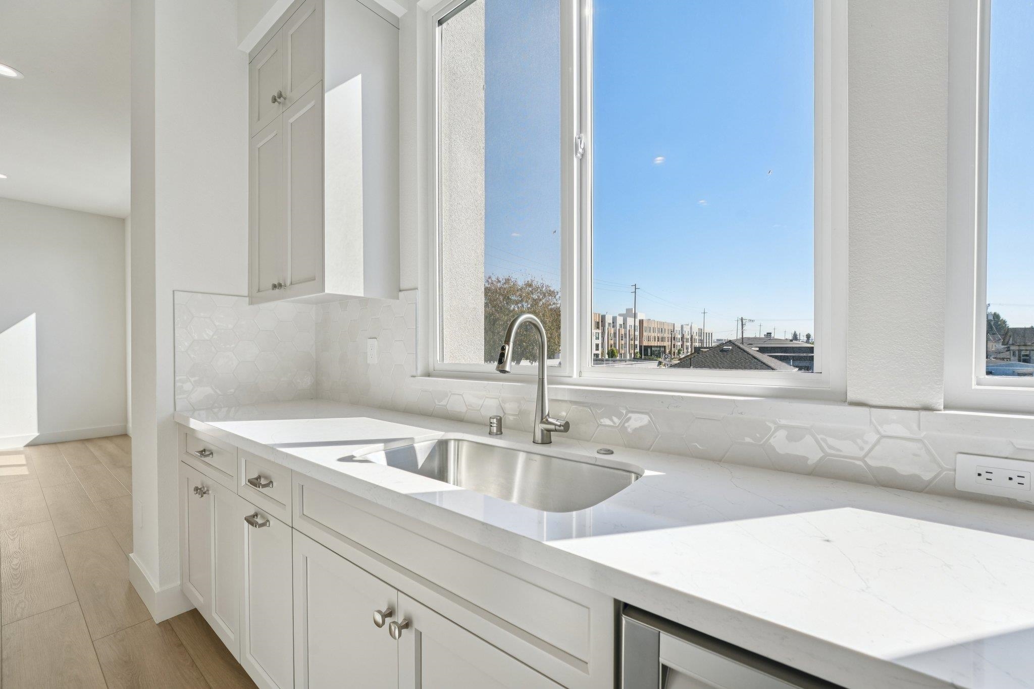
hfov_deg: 104.3
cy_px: 344
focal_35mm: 14
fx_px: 402
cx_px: 517
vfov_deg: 81.2
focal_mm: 14
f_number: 8
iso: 640
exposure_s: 1/200
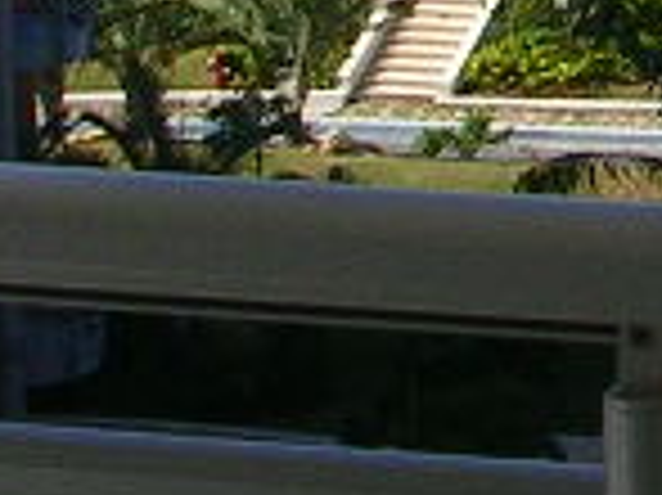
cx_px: 1396
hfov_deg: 7.2
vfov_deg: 5.5
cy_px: -454
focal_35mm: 265
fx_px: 5064
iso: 50
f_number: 5.6
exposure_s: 1/358
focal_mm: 5.8
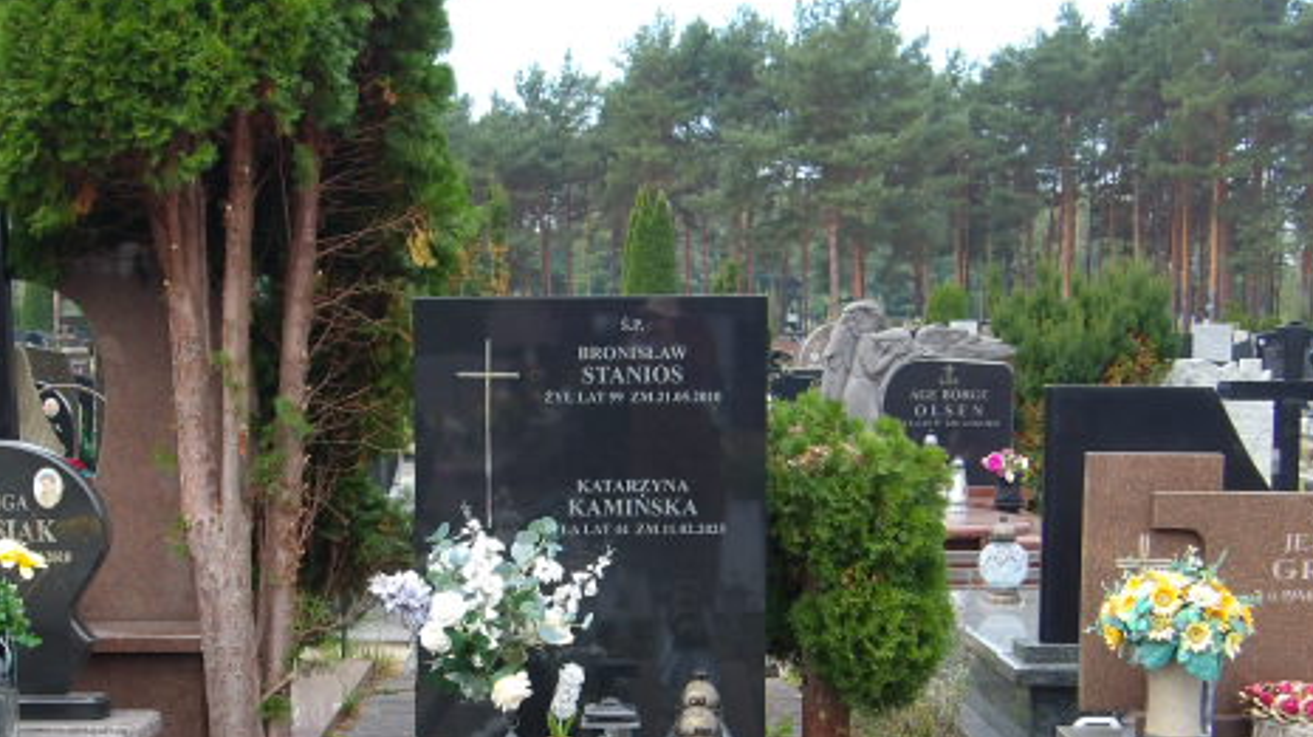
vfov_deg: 18.8
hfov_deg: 33.3
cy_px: 635
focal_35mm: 63
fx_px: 2192
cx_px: 584
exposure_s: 1/142
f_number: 3.7
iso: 100
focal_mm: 7.6
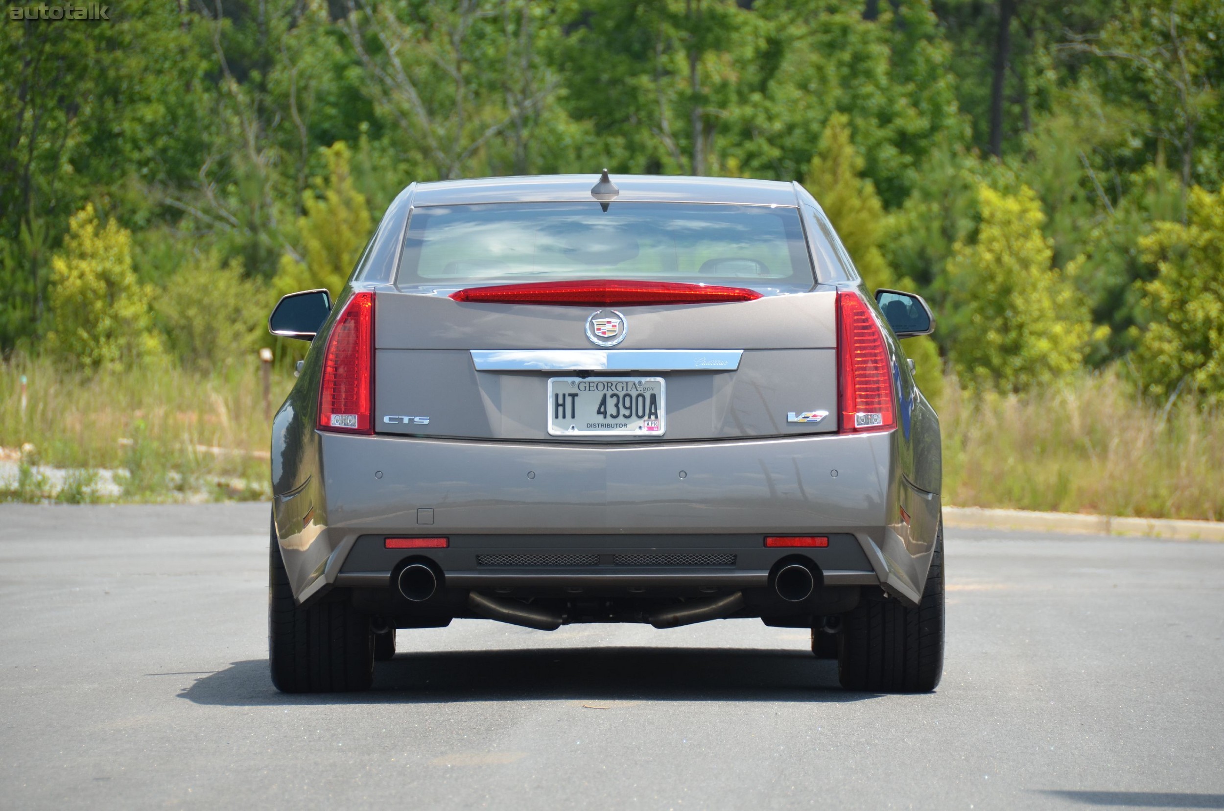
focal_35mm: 225
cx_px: 612
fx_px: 7634
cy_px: 406
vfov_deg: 6.1
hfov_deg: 9.2
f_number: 5.6
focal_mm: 150
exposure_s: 1/500
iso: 200
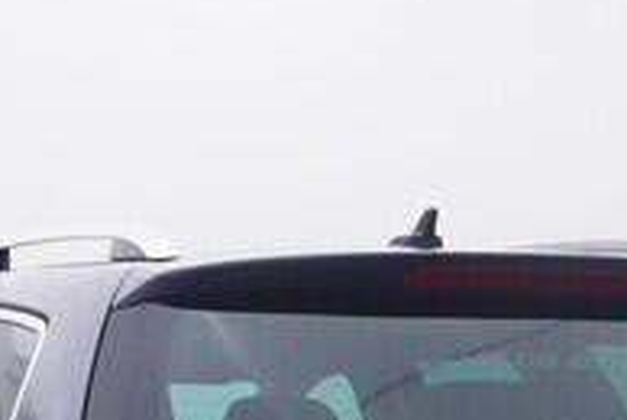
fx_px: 2069
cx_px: 94
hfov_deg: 17.0
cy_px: 669
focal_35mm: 119
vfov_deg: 11.1
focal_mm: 15
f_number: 5
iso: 200
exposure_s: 1/80
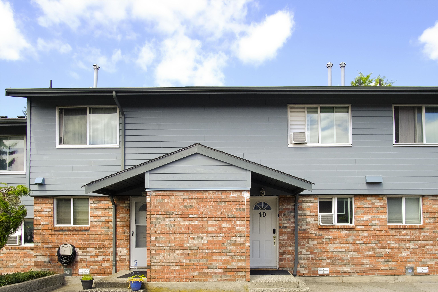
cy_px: 146
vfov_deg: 67.4
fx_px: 219
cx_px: 219
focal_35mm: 18
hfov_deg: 90.0
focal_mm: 12
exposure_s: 1/250
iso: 400
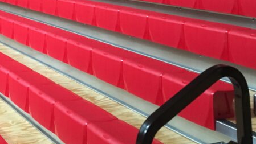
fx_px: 489
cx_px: 54
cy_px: -48
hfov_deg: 28.8
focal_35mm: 72
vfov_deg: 15.9
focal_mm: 4.15
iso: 200
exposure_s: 1/20
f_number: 2.2
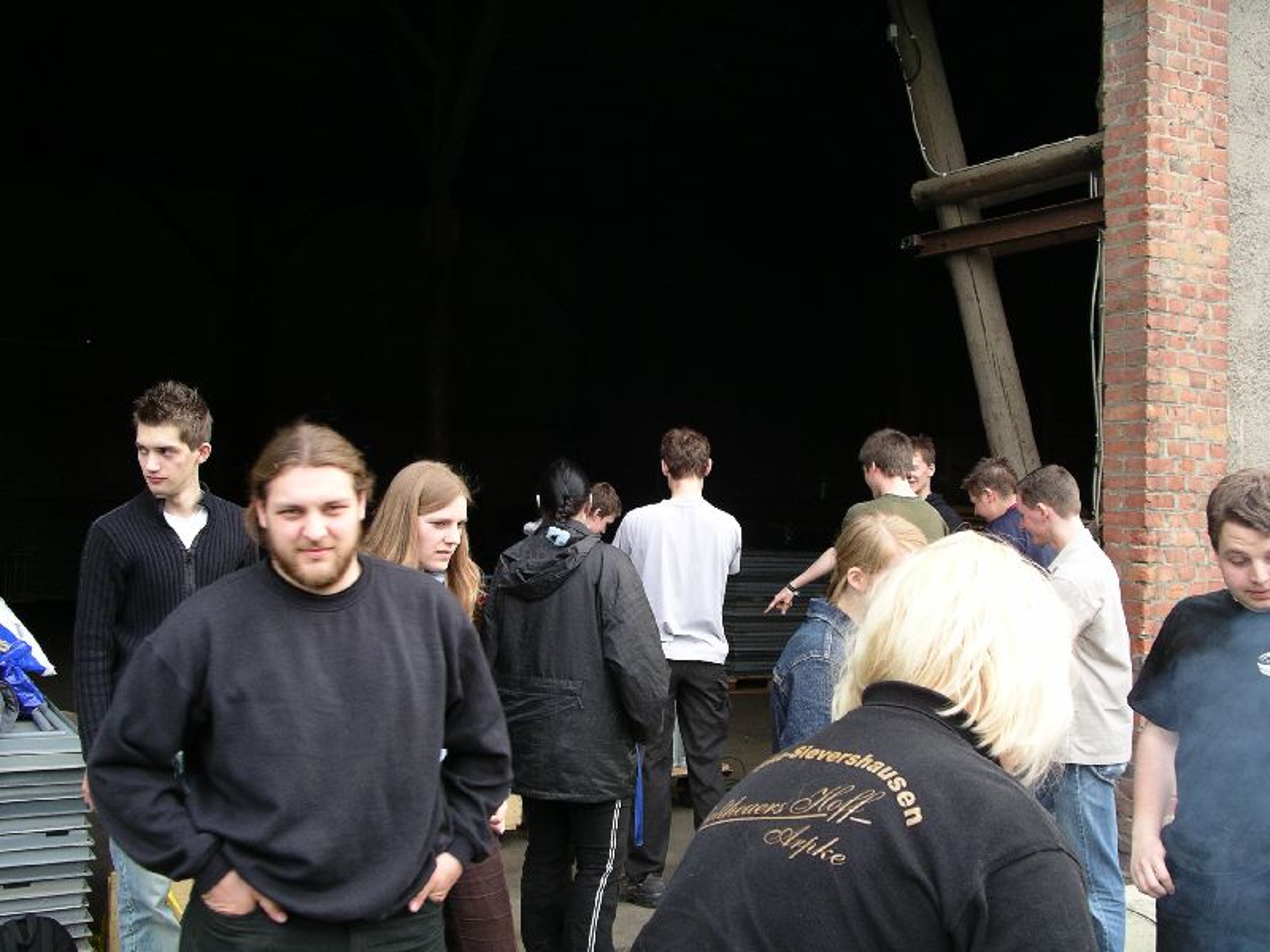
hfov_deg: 50.1
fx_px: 1357
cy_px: 476
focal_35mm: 37
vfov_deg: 38.7
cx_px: 635
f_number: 2.8
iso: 64
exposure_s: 1/80
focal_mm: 7.8
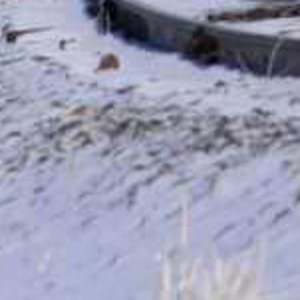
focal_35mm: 1734
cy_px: -287
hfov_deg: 1.0
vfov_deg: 1.0
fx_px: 17002
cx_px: 129
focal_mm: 200
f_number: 11
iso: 200
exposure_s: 1/1000
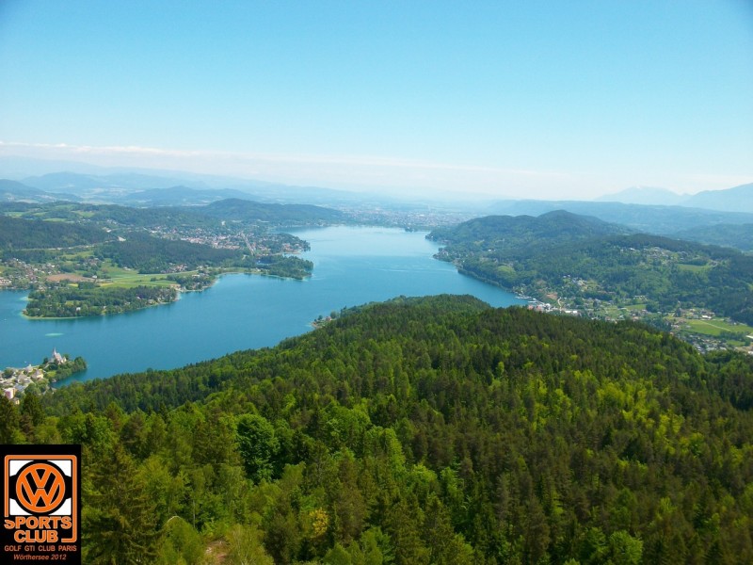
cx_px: 376
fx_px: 740
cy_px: 282
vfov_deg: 41.8
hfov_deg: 54.0
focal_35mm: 34
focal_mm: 5.7
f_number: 5.5
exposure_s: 1/278
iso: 80
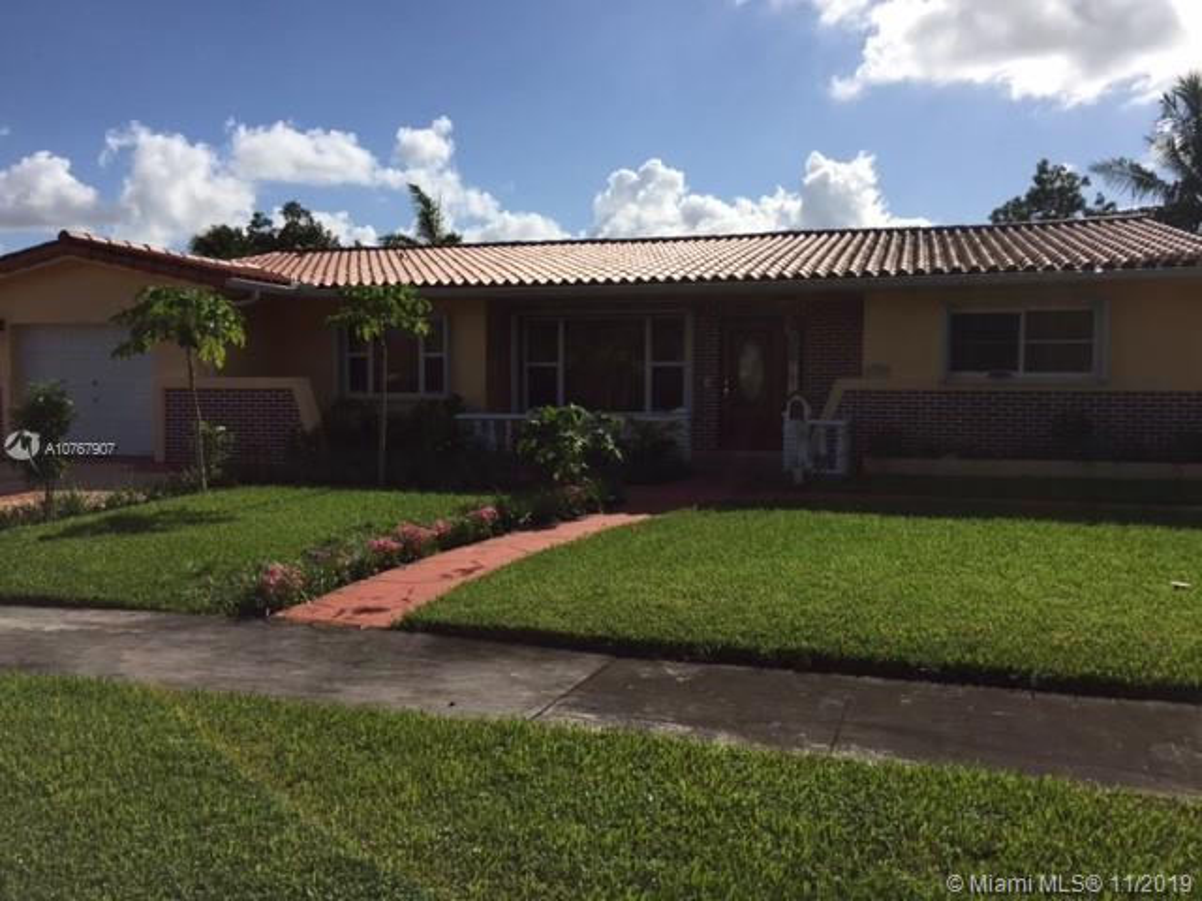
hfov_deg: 61.7
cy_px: 450
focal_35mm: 29
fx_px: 1007
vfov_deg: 48.2
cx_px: 601
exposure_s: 1/4405
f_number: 2.2
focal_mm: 4.15
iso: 32
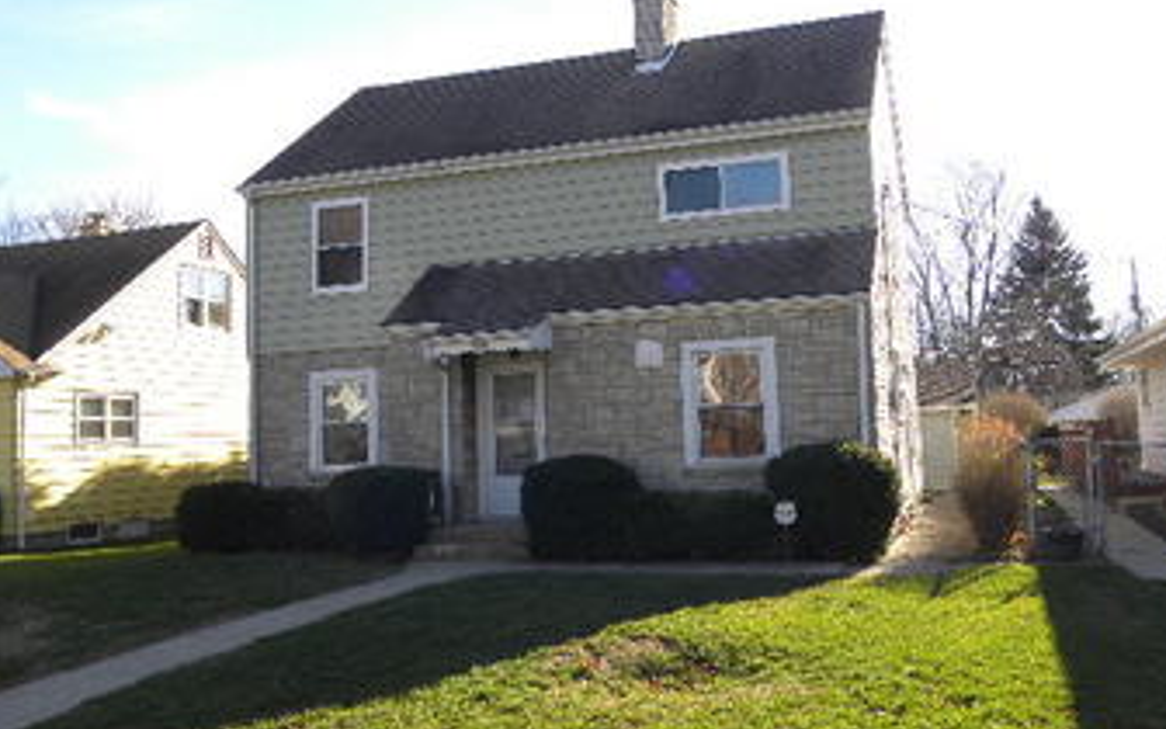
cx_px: 597
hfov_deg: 54.0
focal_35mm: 36
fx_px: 1144
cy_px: 326
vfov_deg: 35.3
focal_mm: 5.9
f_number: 4
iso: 64
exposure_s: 1/170
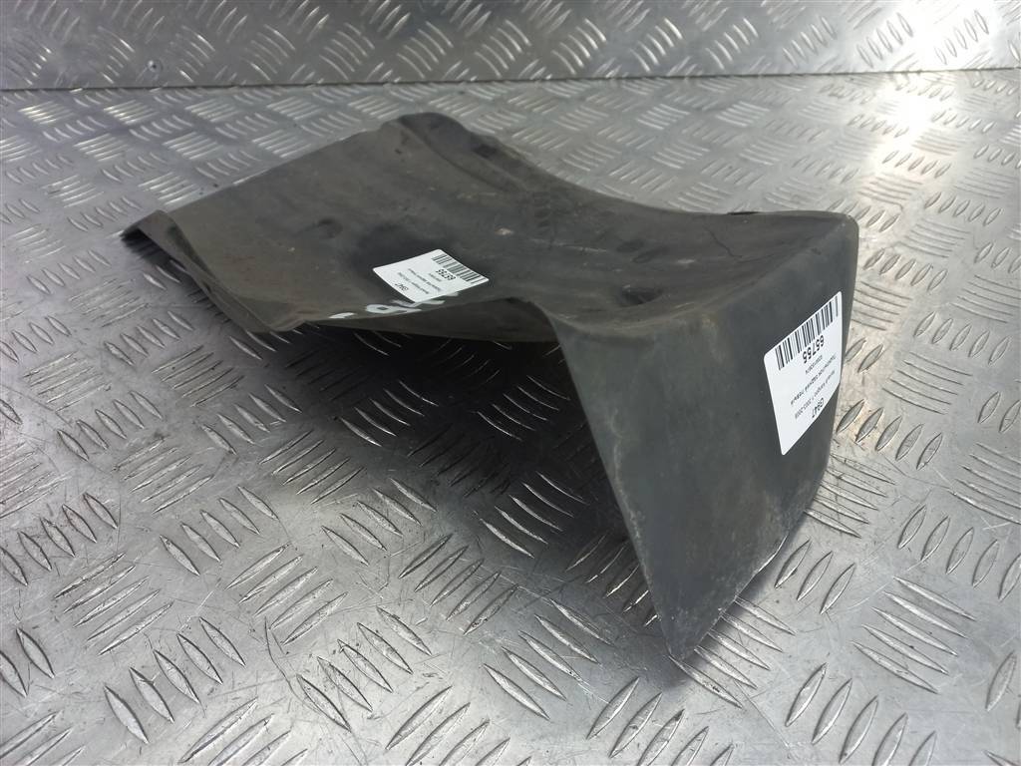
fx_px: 737
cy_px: 383
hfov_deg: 69.4
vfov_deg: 54.9
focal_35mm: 25
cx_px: 510
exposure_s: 1/50
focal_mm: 4.6
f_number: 1.8
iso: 64
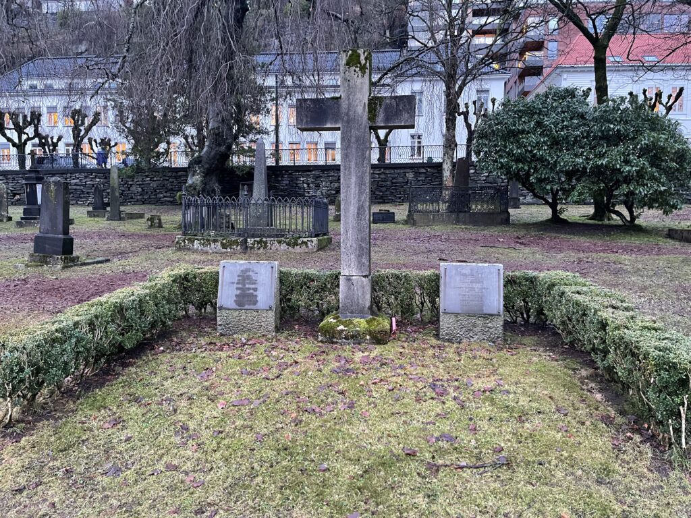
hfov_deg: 69.4
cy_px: 259
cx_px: 346
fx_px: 499
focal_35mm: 25
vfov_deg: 54.9
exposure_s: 1/40
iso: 640
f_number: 1.6
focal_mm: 5.1
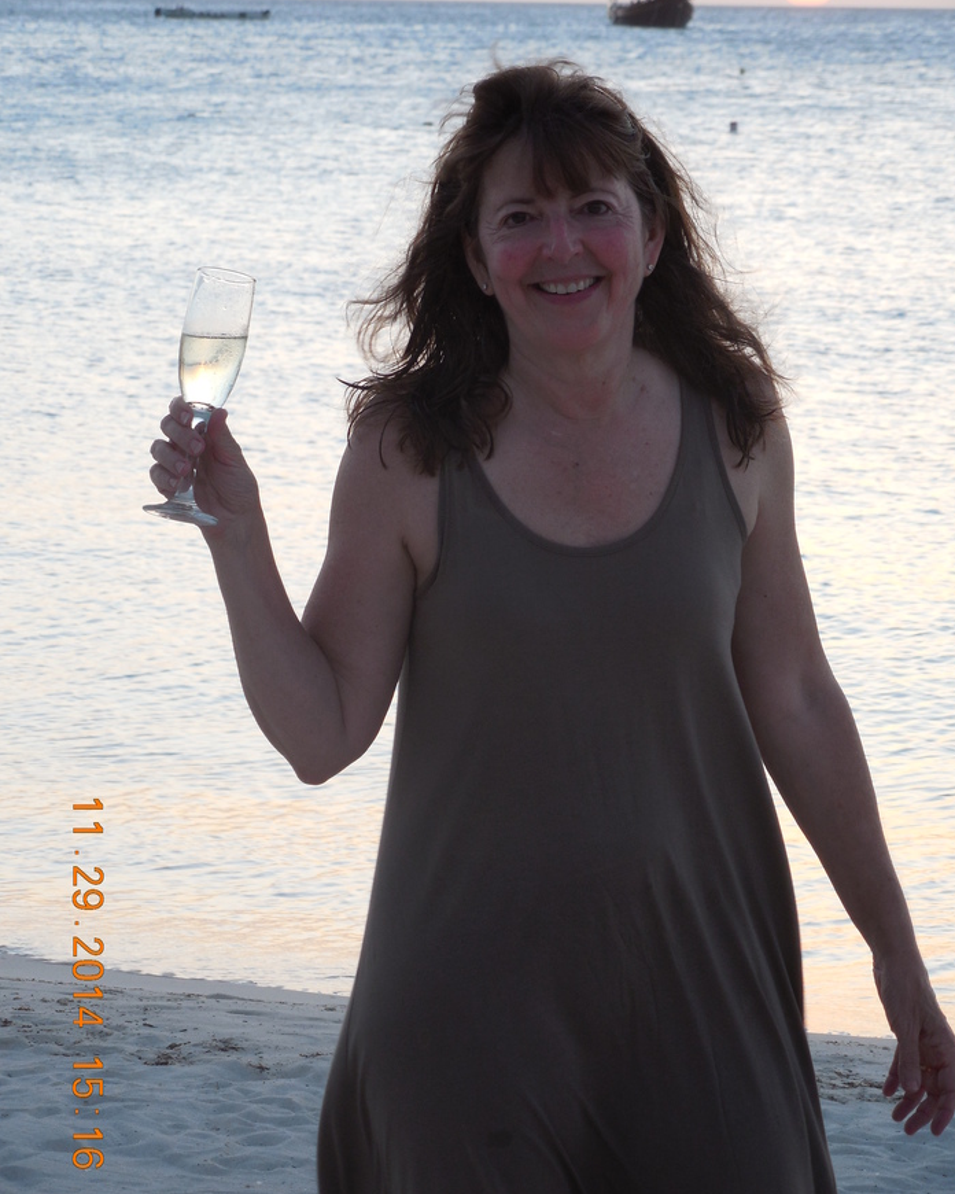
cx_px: 479
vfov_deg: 12.2
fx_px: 5582
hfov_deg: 9.8
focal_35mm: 158
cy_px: 577
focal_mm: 27.2
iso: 125
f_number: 4.9
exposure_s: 1/50
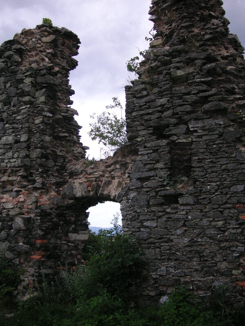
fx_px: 349
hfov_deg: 38.7
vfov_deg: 50.1
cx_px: 122
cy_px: 163
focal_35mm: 37
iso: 50
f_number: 2.8
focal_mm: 6.1
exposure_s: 1/500
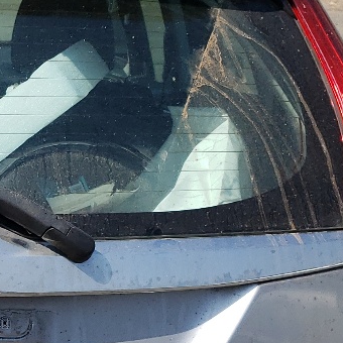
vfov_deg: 15.8
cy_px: 343
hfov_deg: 15.3
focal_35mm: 108
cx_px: -106
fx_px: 1211
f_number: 1.5
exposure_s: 1/3333
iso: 50
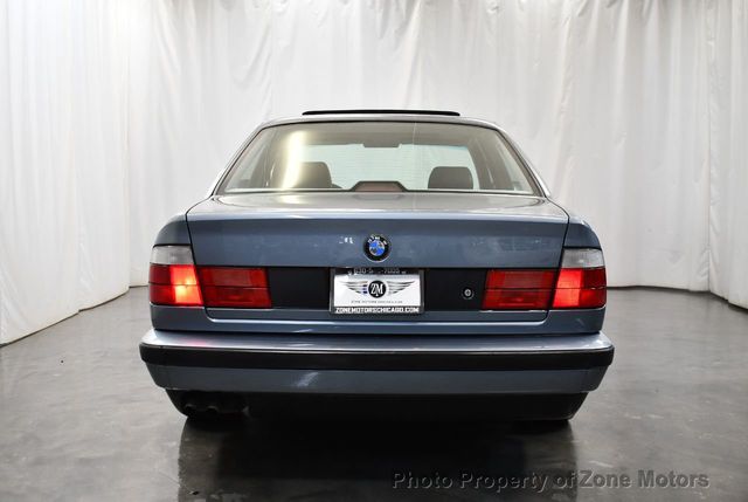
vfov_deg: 32.0
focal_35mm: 42
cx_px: 374
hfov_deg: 46.3
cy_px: 251
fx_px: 874
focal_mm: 21
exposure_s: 1/125
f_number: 3.8
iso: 800
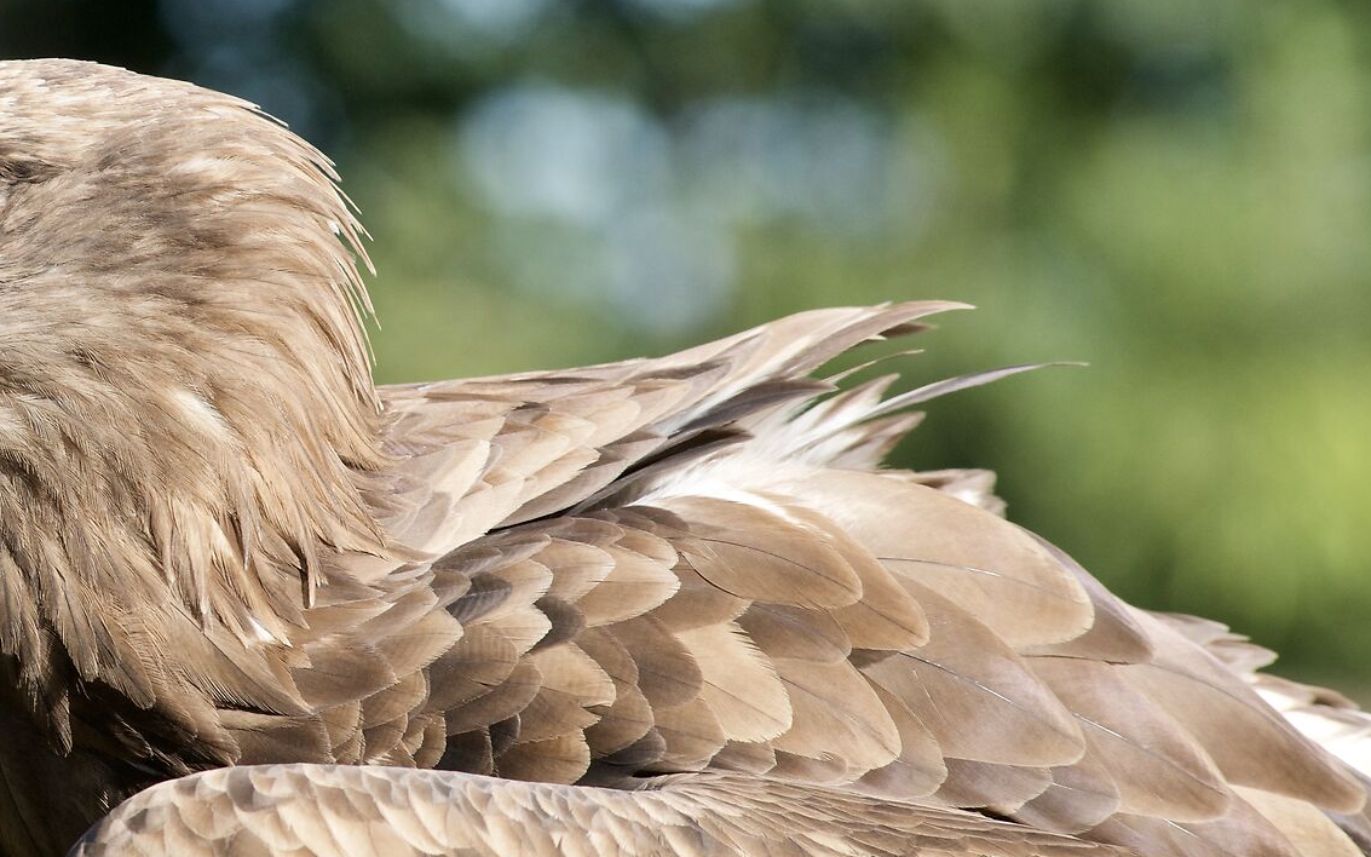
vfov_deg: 3.0
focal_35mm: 432
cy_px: 345
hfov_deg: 4.9
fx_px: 16141
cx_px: 85
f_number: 8
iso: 800
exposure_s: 1/1250
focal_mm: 200
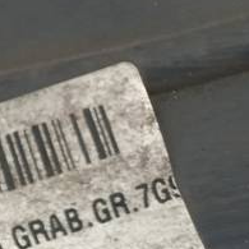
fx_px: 944
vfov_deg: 14.1
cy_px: 375
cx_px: -350
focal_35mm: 116
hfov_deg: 12.1
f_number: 1.8
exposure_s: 1/50
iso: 125
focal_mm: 4.6
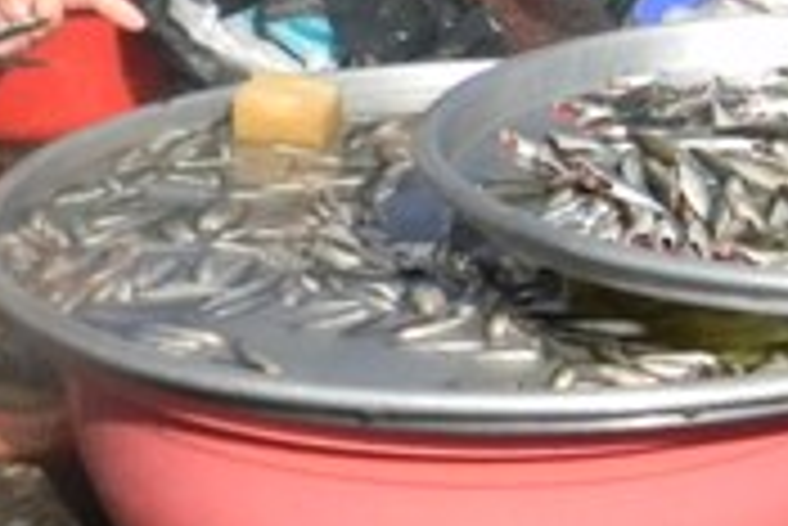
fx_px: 2738
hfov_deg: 16.0
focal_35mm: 125
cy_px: -103
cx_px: 806
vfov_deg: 10.8
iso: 400
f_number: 7.8
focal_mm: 8.6
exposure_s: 1/1000
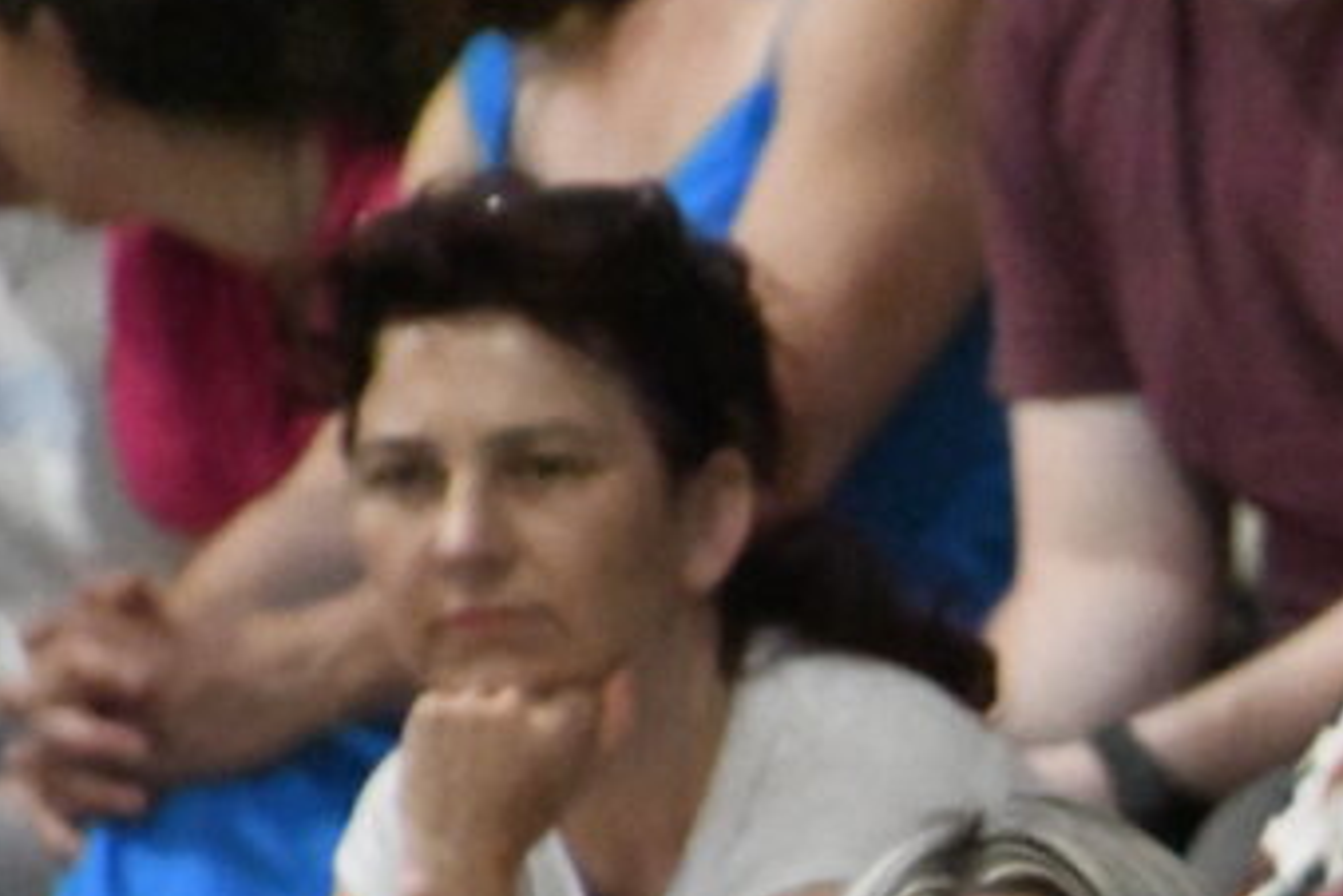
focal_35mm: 1584
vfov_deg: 0.9
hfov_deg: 1.3
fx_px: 59087
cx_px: 1807
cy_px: 1072
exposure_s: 1/640
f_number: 6.3
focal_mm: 350
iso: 32000
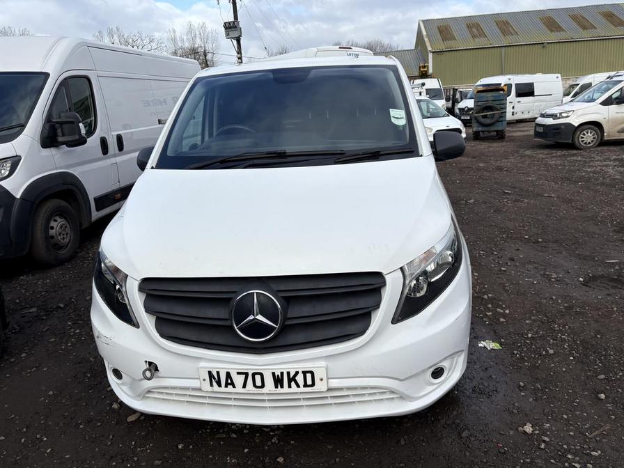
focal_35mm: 26
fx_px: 469
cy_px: 234
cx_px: 312
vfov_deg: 53.1
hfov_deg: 67.3
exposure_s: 1/2451
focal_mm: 5.96
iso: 50
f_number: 1.6
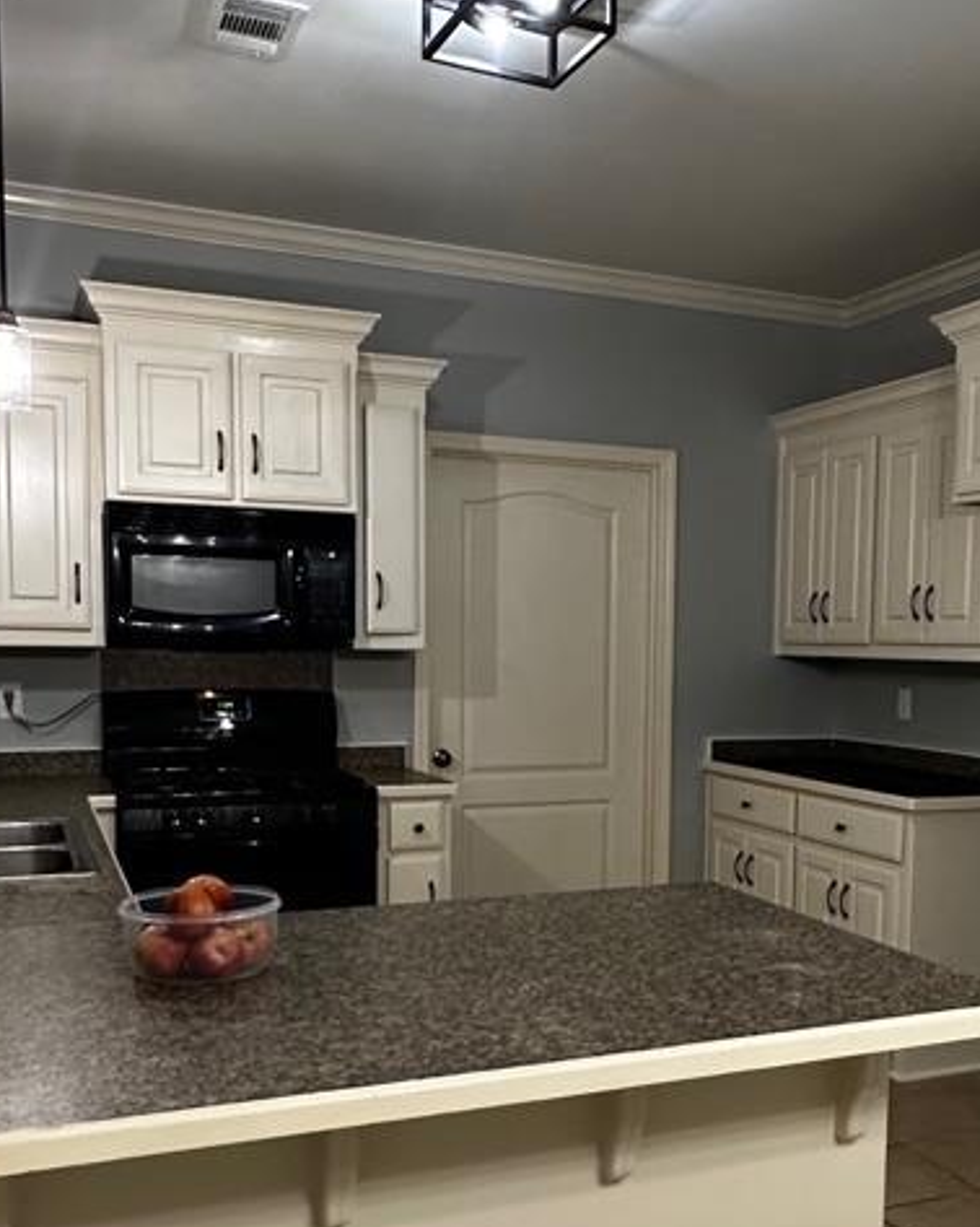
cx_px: 630
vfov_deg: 48.6
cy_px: 768
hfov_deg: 39.8
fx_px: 1342
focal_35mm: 37
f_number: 2.2
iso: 320
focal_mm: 2.22
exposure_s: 1/60
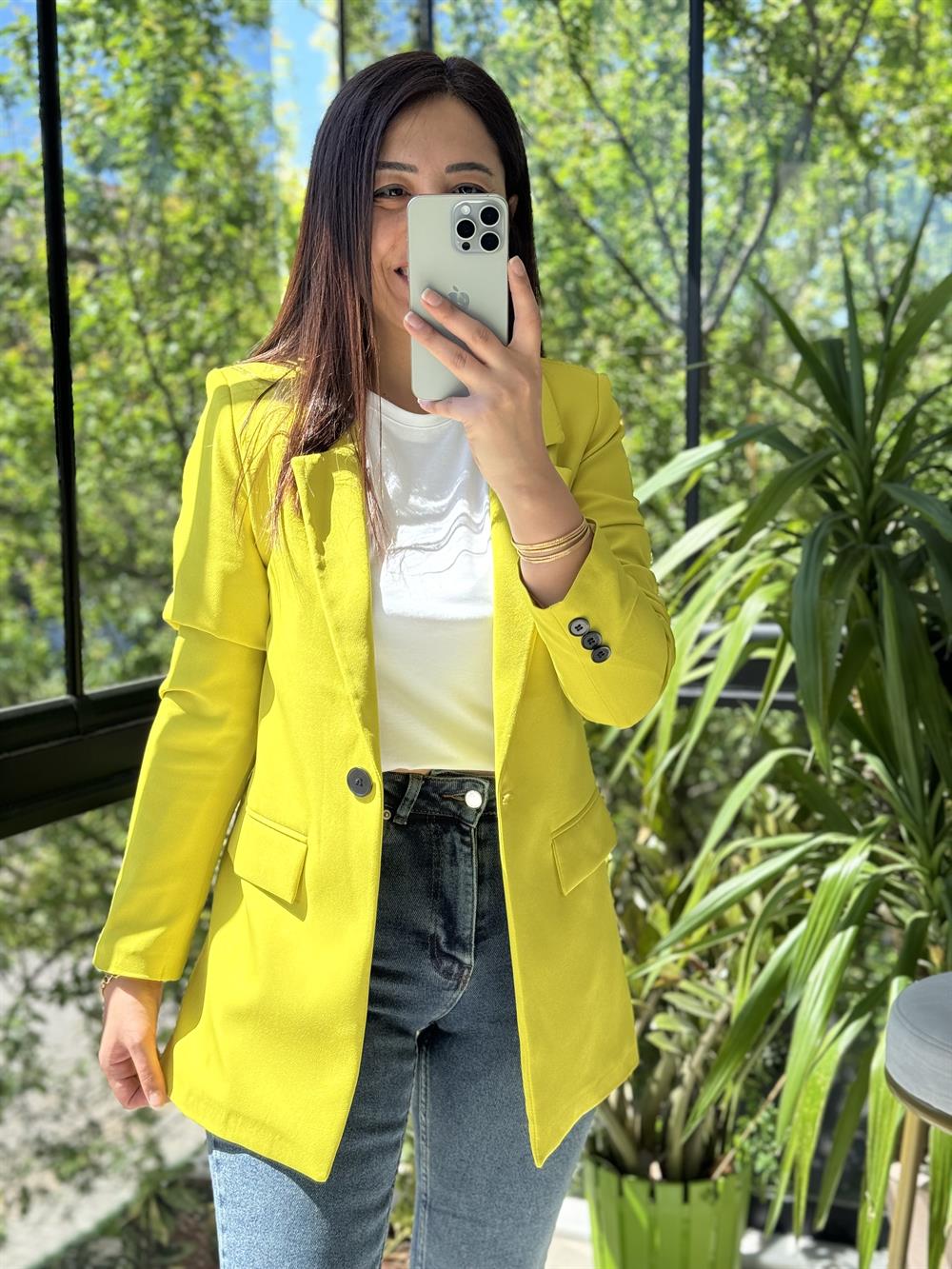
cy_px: 634
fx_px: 1760
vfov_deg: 39.7
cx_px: 476
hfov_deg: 30.3
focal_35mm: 48
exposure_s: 1/451
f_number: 1.78
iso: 64
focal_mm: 6.76
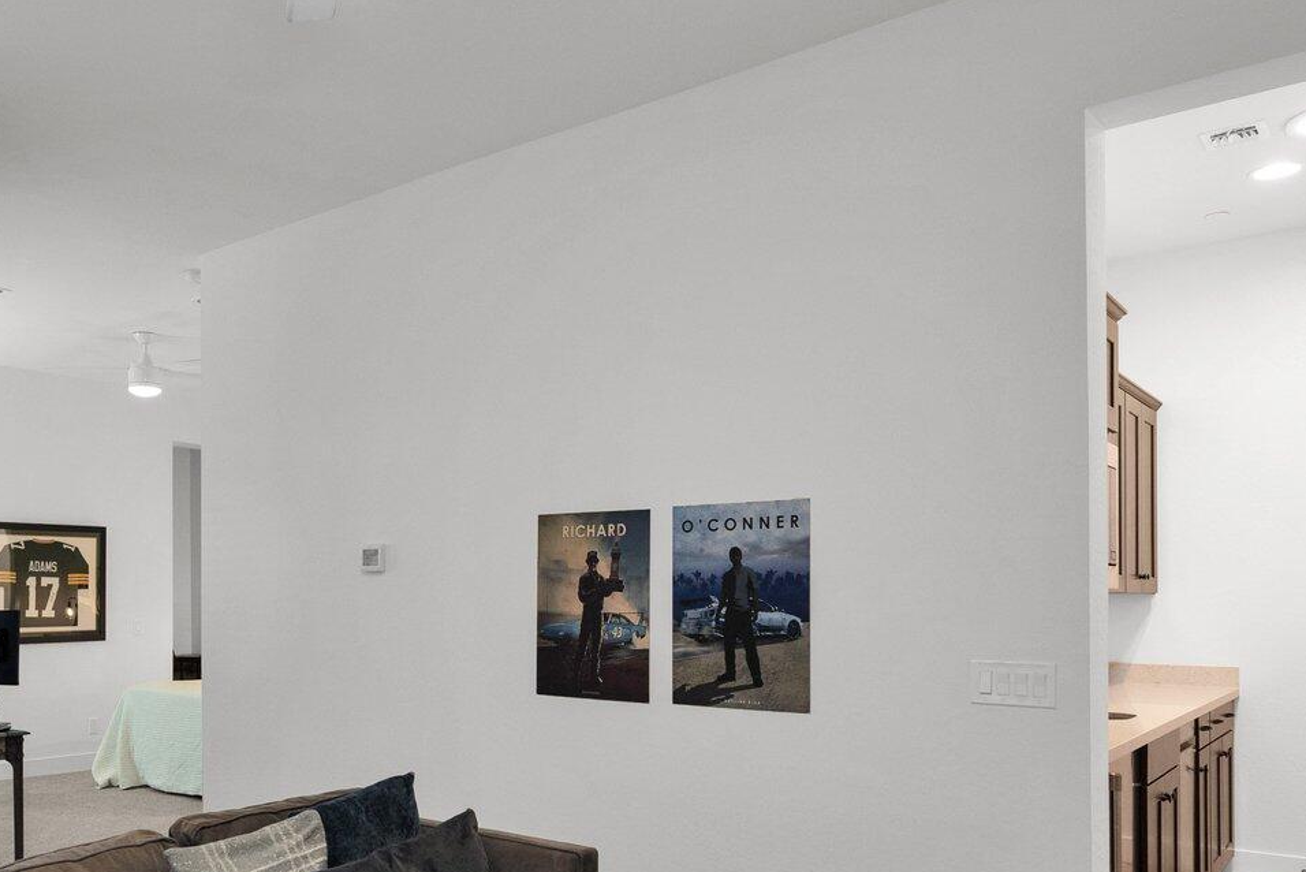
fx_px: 1089
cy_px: 602
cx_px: 419
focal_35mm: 30
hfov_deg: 60.2
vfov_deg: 42.9
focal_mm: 14
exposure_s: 1/20
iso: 500
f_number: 5.6
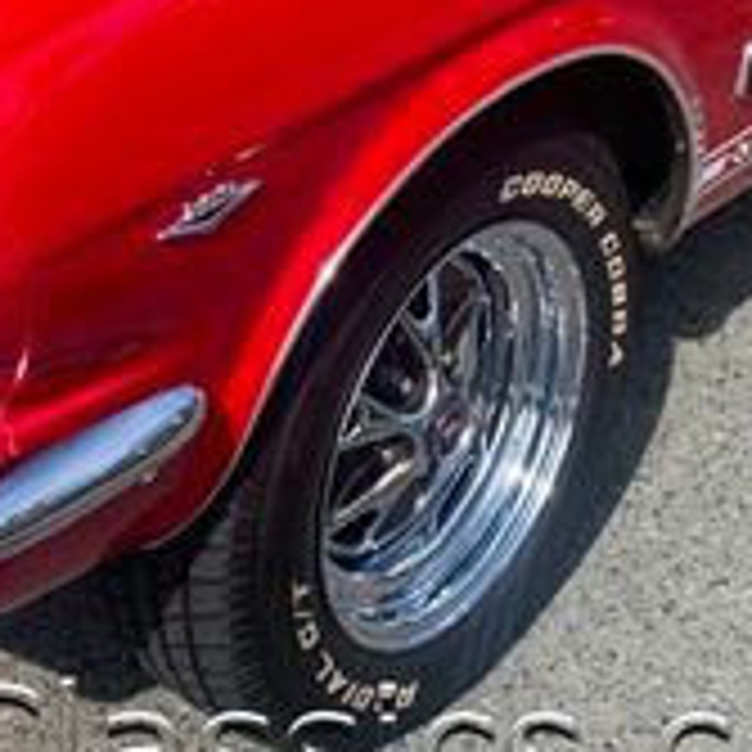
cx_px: 194
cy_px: -234
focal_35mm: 88
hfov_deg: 19.6
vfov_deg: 18.3
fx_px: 2163
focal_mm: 4.25
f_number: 1.8
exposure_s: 1/954
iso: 25
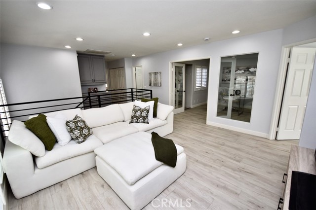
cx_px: 158
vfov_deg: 77.3
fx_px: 132
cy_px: 105
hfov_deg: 100.4
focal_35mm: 15
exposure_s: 1/250
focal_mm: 10
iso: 720
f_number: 4
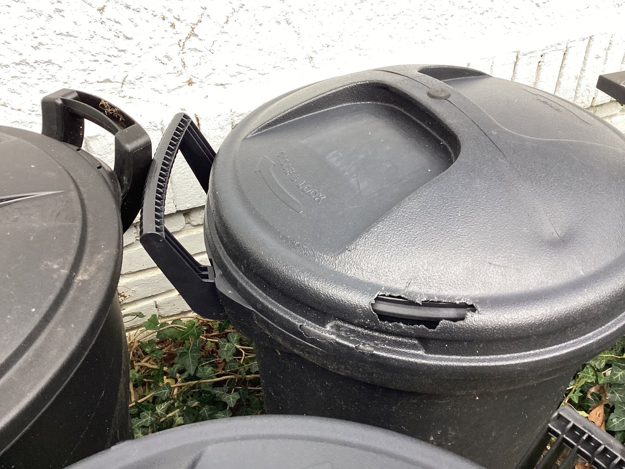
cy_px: 234
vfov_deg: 45.4
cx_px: 312
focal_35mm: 31
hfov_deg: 58.3
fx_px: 560
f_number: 2.4
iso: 50
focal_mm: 3.3
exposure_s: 1/100
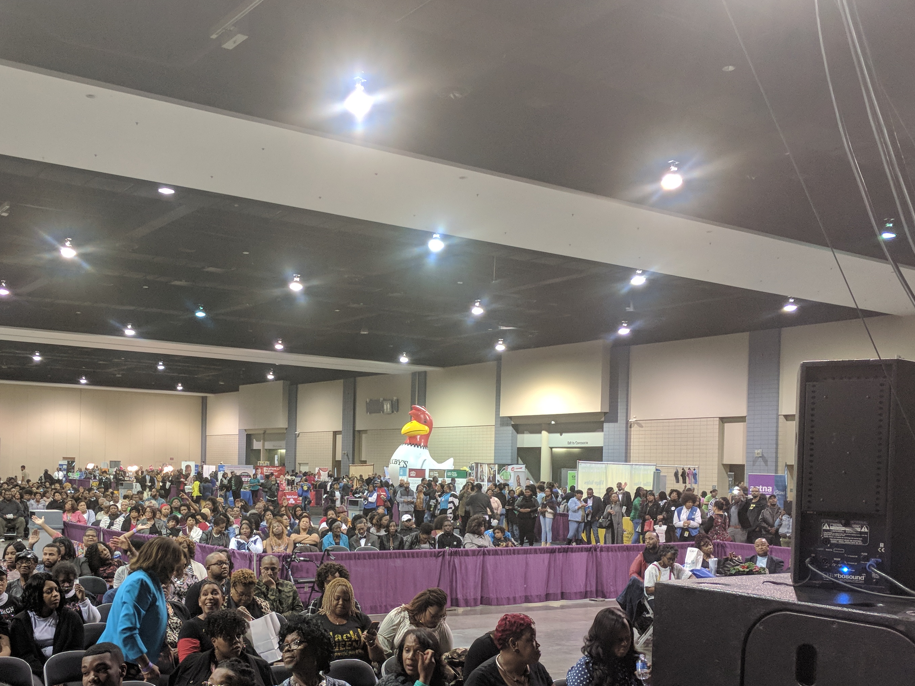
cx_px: 365
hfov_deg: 47.6
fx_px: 1031
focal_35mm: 39
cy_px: 472
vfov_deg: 36.3
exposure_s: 1/60
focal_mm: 4.67
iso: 235
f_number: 2
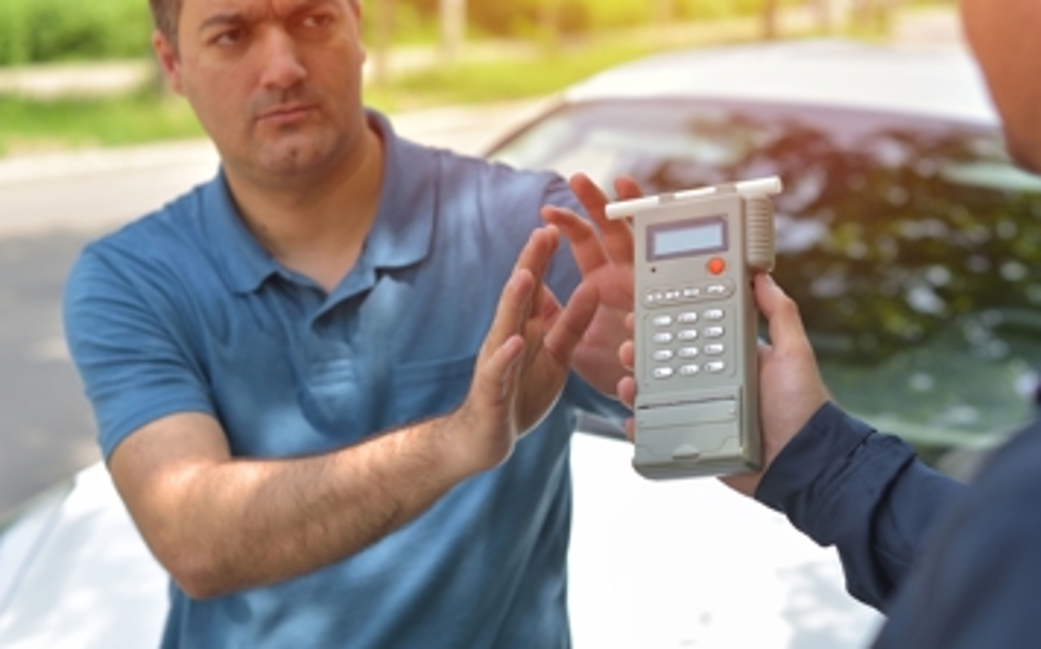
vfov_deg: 20.0
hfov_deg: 31.5
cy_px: 282
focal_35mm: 65
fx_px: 1843
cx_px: 496
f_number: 2.8
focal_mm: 50
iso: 100
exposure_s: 1/500
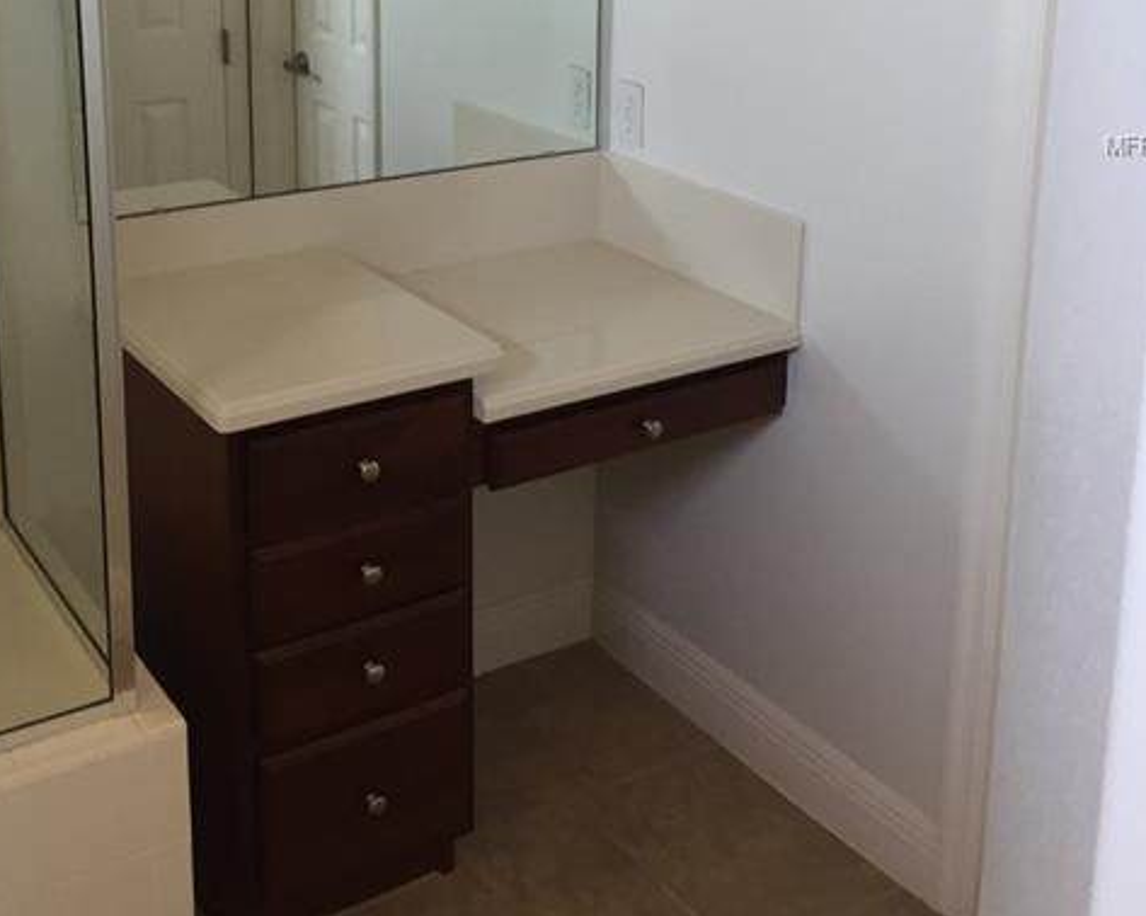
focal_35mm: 46
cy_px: 145
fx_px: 1560
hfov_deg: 40.3
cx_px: 516
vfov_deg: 31.6
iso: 64
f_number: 2.2
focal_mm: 4.15
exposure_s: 1/30
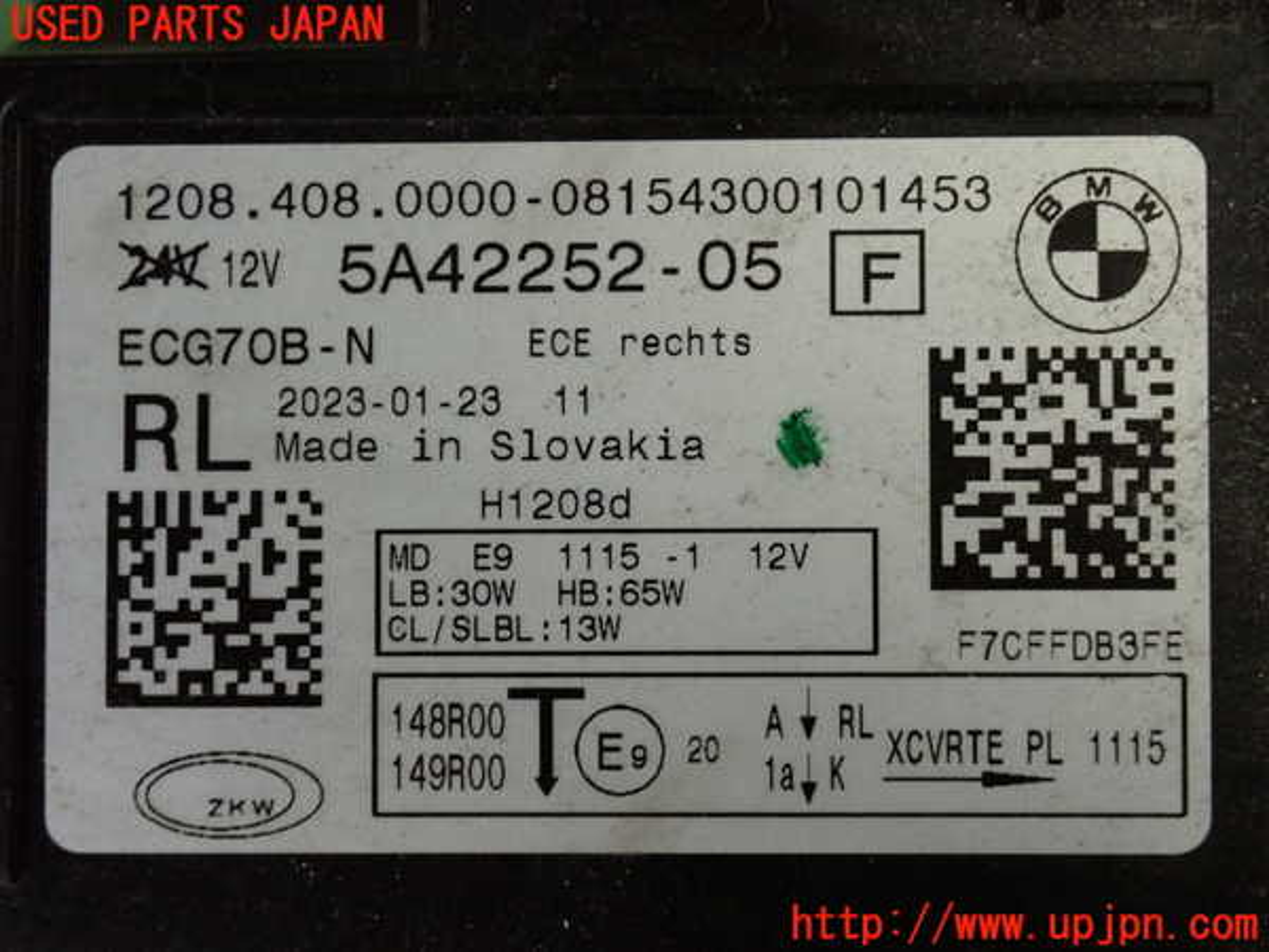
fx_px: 2273
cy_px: 476
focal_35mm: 62
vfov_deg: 23.7
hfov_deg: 31.2
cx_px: 634
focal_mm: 11.09
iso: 1000
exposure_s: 1/125
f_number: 3.6
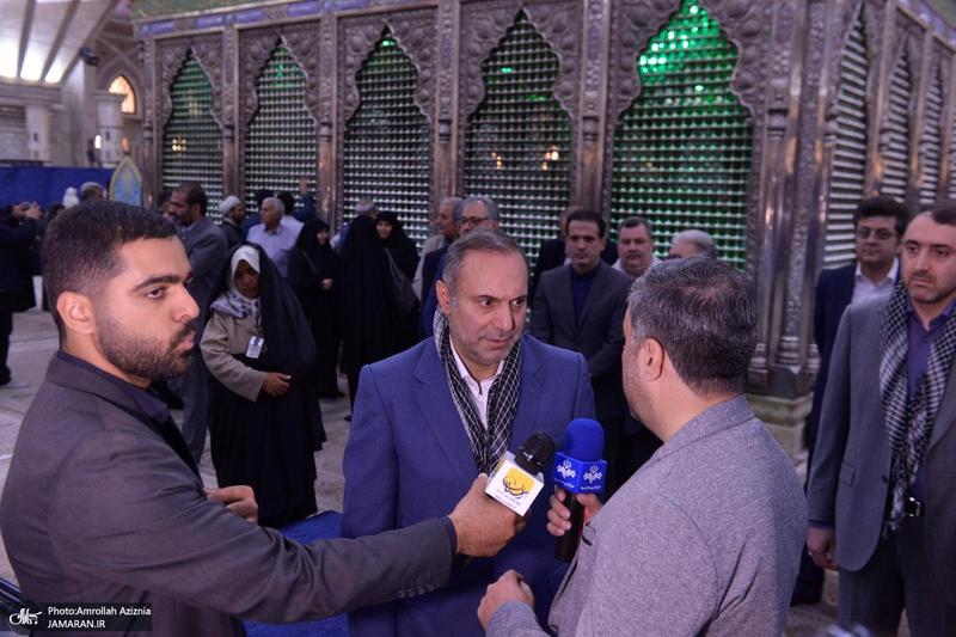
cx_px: 478
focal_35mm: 34
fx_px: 903
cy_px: 318
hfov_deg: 55.8
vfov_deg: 38.9
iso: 2500
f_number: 4
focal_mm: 34
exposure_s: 1/100
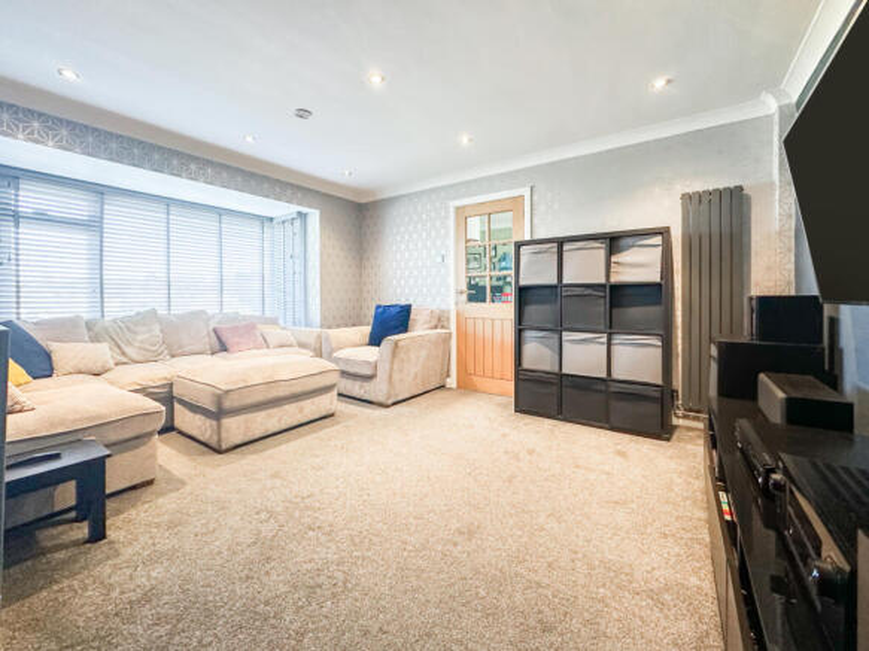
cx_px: 434
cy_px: 326
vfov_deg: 85.7
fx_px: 351
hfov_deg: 102.1
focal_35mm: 14
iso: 320
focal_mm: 2.22
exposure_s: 1/50
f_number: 2.2
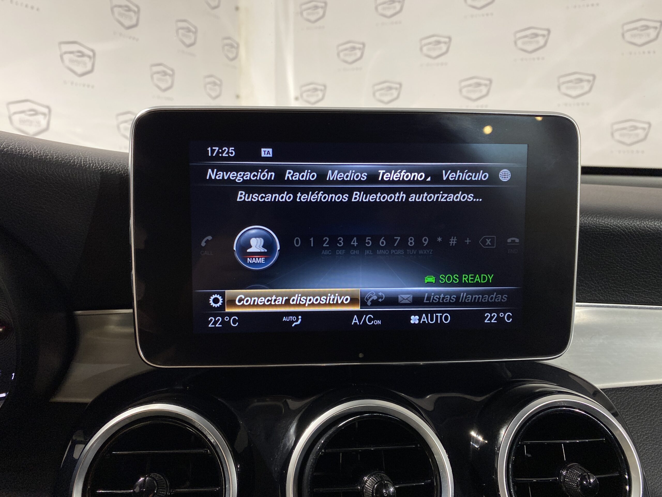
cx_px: 331
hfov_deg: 67.3
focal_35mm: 26
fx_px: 497
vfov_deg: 53.1
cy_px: 248
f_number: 1.8
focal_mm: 4.25
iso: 100
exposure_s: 1/105
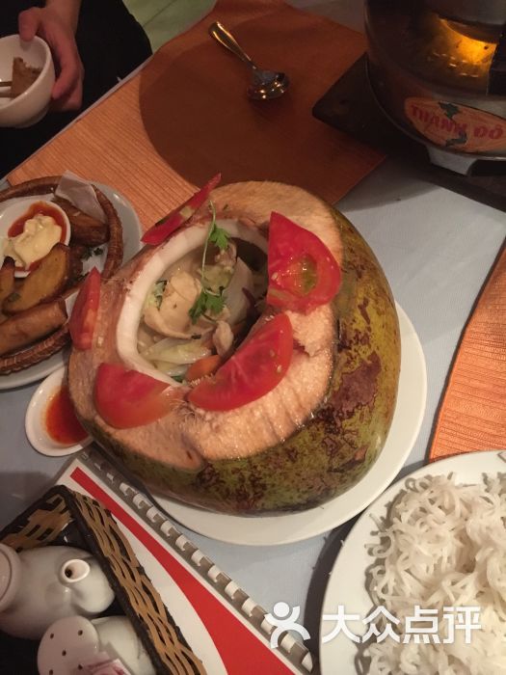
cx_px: 253
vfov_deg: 61.7
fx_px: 565
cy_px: 338
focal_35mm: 29
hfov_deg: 48.2
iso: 320
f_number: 2.2
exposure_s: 1/17
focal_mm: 4.15
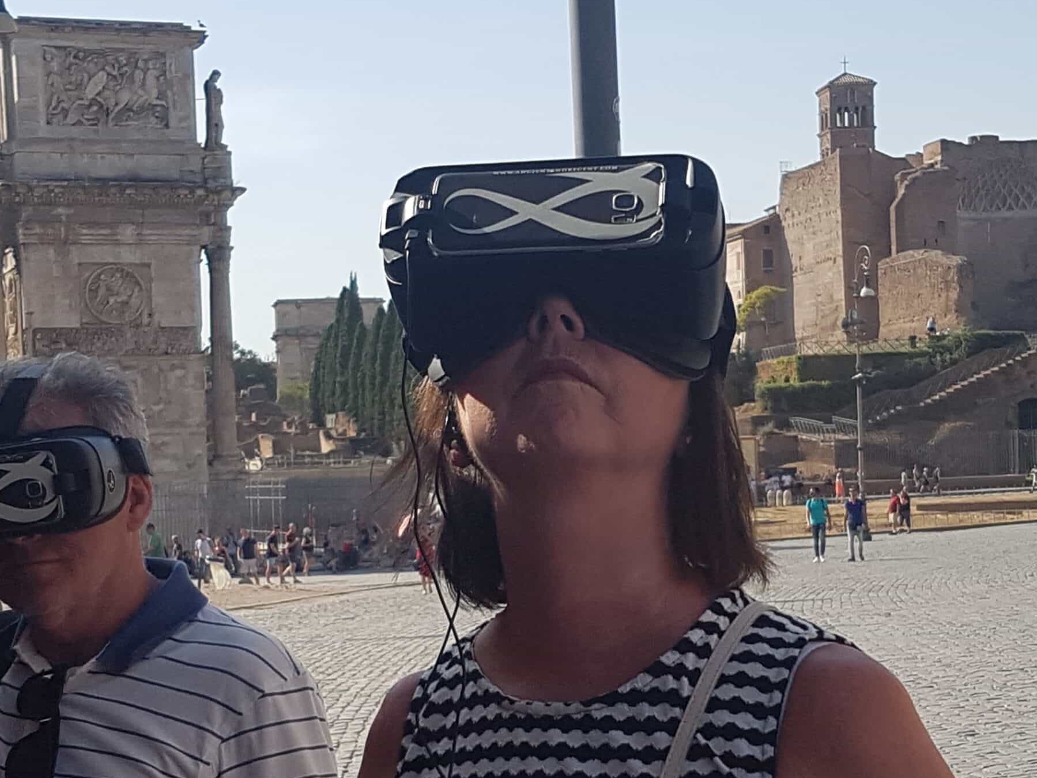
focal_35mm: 37
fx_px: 1108
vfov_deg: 38.6
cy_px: 444
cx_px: 530
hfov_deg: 50.1
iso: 50
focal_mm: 4.2
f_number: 1.7
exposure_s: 1/2536
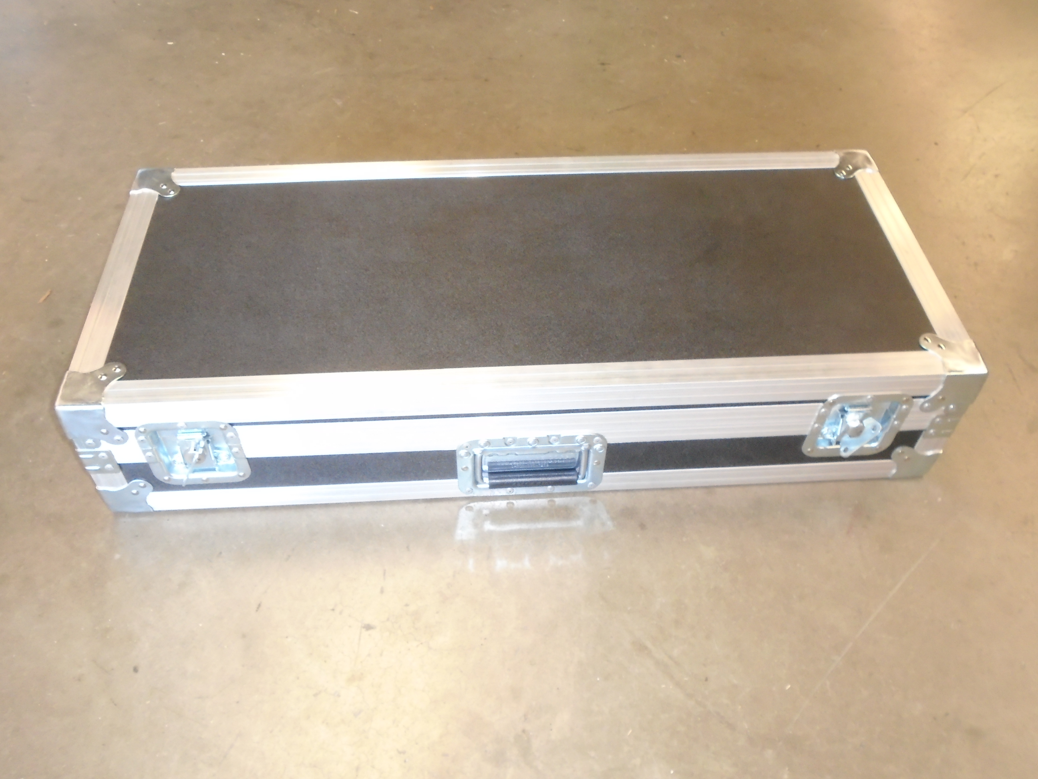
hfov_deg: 58.4
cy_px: 390
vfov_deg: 45.4
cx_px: 519
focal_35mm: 31
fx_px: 930
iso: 400
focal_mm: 5.5
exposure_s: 1/40
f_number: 3.5
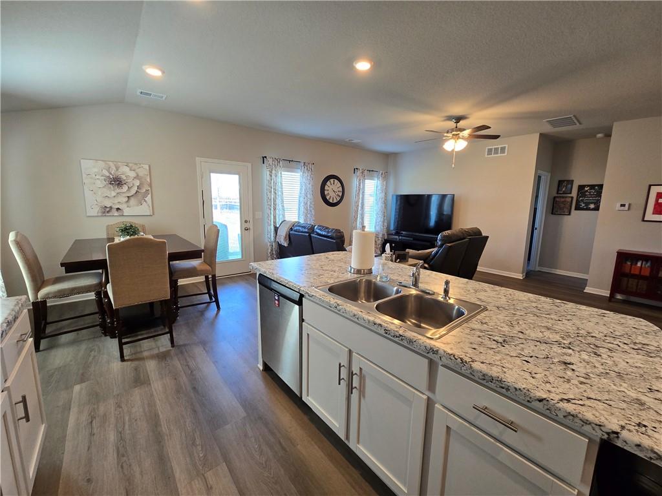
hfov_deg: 106.2
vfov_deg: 89.9
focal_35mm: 13
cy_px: 248
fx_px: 249
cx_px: 331
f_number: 2.2
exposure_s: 1/60
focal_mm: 2.2
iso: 125
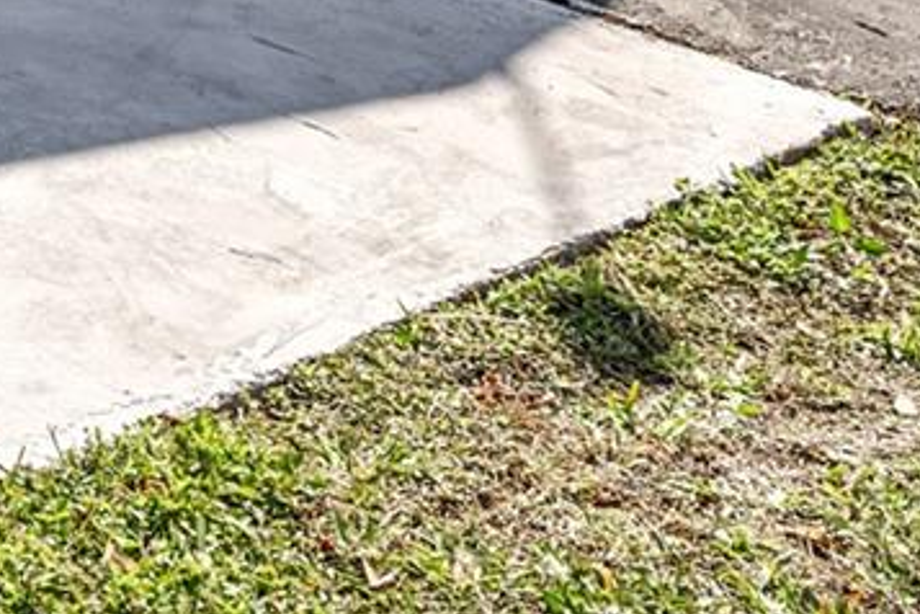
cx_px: -881
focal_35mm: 94
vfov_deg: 12.2
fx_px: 2402
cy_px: -758
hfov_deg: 16.7
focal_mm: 21
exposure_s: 1/200
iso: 100
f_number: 8
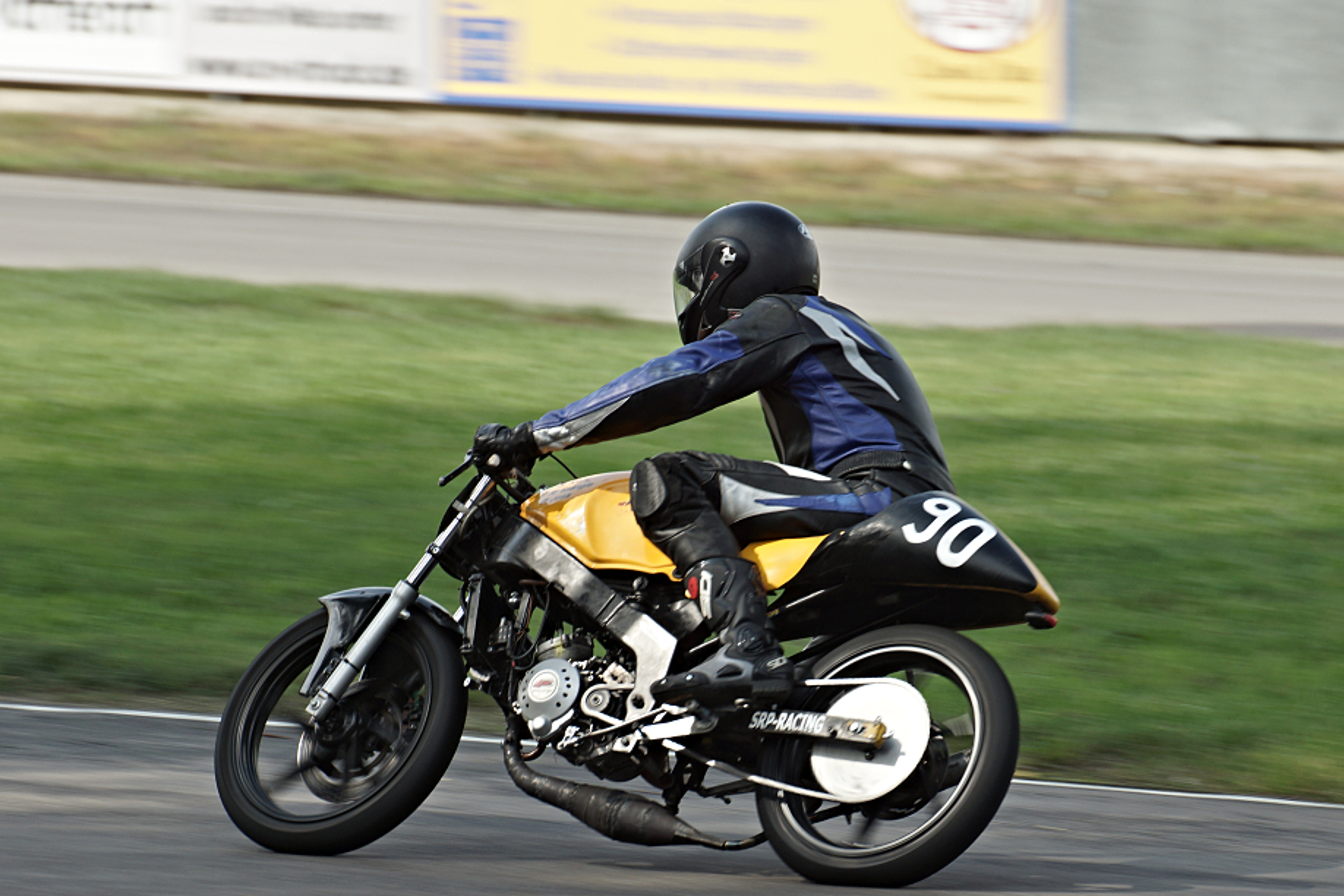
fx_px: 18292
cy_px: 559
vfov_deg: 2.8
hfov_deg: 4.2
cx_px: 767
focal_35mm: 490
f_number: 8
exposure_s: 1/160
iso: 100
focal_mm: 250
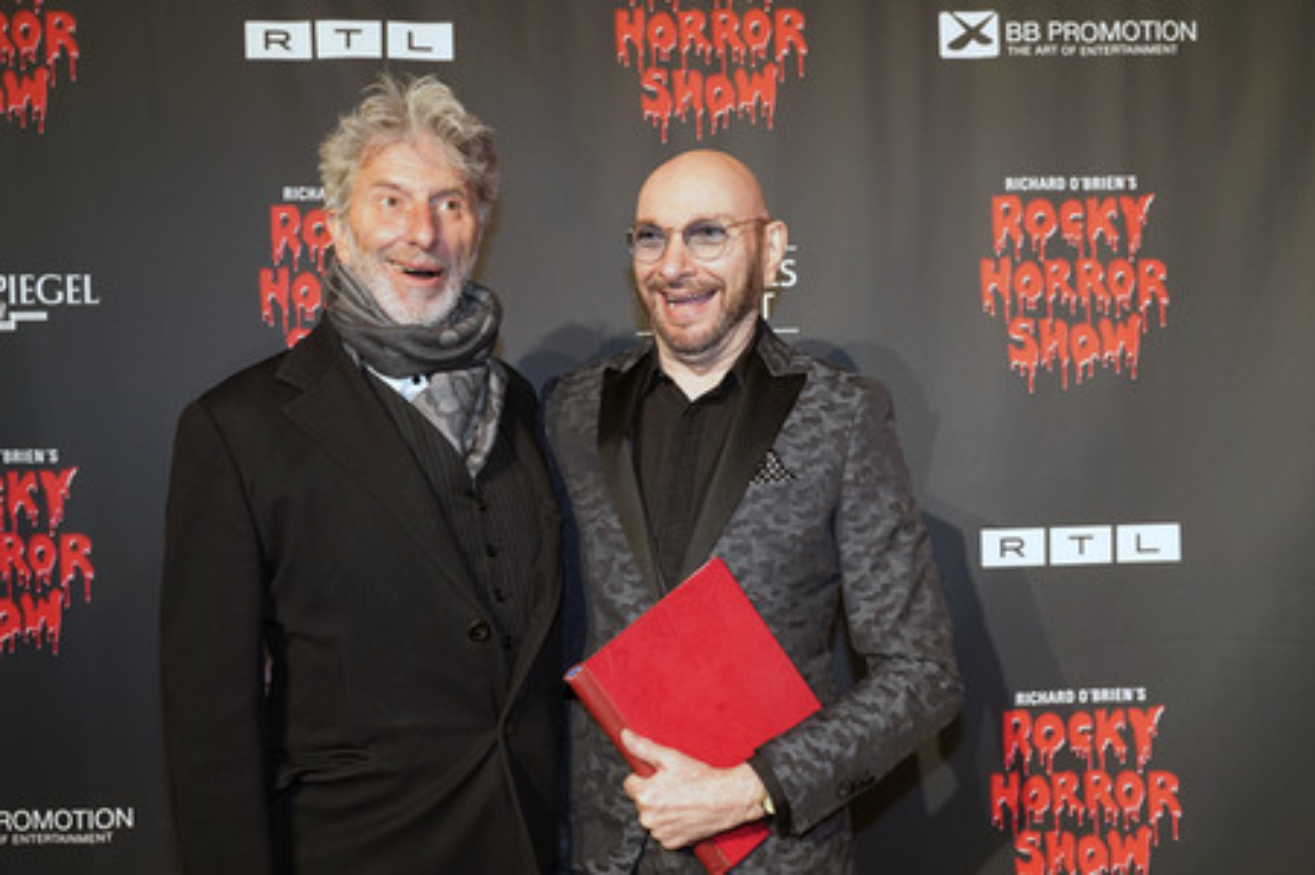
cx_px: 658
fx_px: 1424
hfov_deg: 49.6
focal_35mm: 39
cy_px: 438
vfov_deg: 34.2
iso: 1600
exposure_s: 1/80
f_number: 5.6
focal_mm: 39
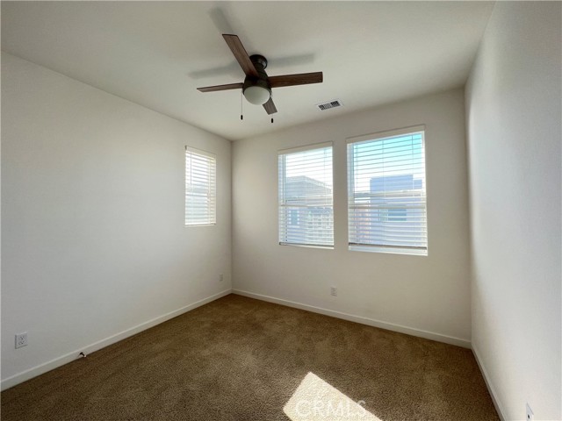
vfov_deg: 89.9
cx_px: 281
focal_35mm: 13
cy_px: 210
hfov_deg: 106.2
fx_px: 211
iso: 32
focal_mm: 1.57
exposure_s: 1/99
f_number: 1.8
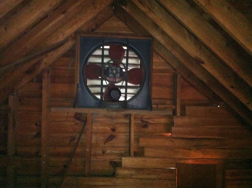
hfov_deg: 52.7
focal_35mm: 35
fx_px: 254
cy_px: 94
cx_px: 126
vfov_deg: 40.6
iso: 1000
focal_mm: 3.85
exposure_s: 1/17
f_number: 2.8
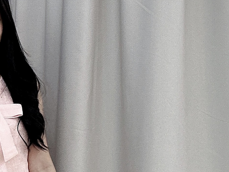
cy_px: 268
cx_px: -26
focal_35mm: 73
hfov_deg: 24.7
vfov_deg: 17.8
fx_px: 483
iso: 100
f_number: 1.9
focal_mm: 2.69
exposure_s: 1/50
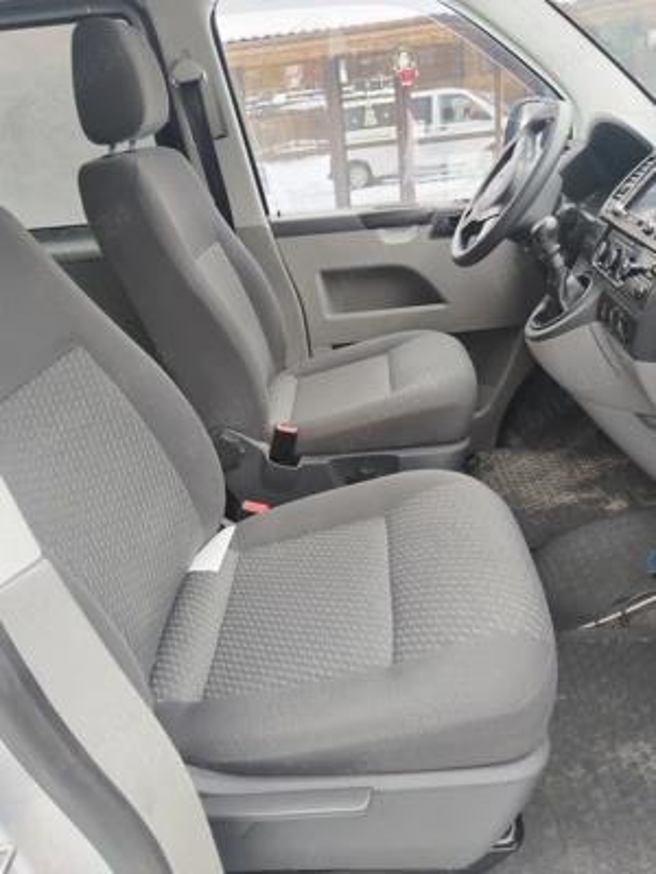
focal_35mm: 26
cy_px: 437
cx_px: 328
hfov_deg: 53.1
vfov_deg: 67.3
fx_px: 657
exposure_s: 1/100
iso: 569
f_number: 1.9
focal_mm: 4.95
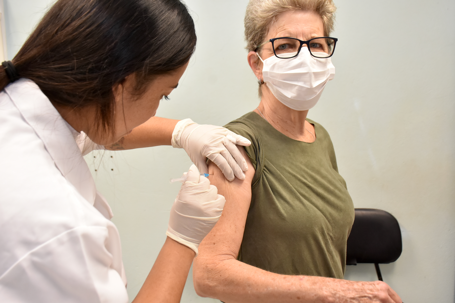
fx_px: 493
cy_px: 152
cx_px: 228
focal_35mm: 39
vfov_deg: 34.2
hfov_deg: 49.5
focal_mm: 26
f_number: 5.6
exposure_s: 1/100
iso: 1250
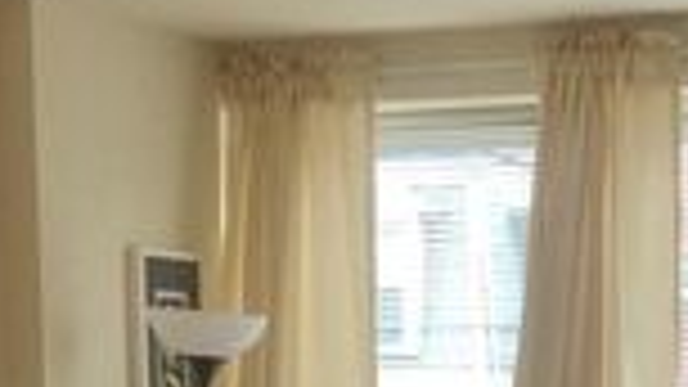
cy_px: 704
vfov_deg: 11.0
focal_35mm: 103
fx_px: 1879
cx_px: 571
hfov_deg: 20.5
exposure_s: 1/60
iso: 40
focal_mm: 4.15
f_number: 2.2
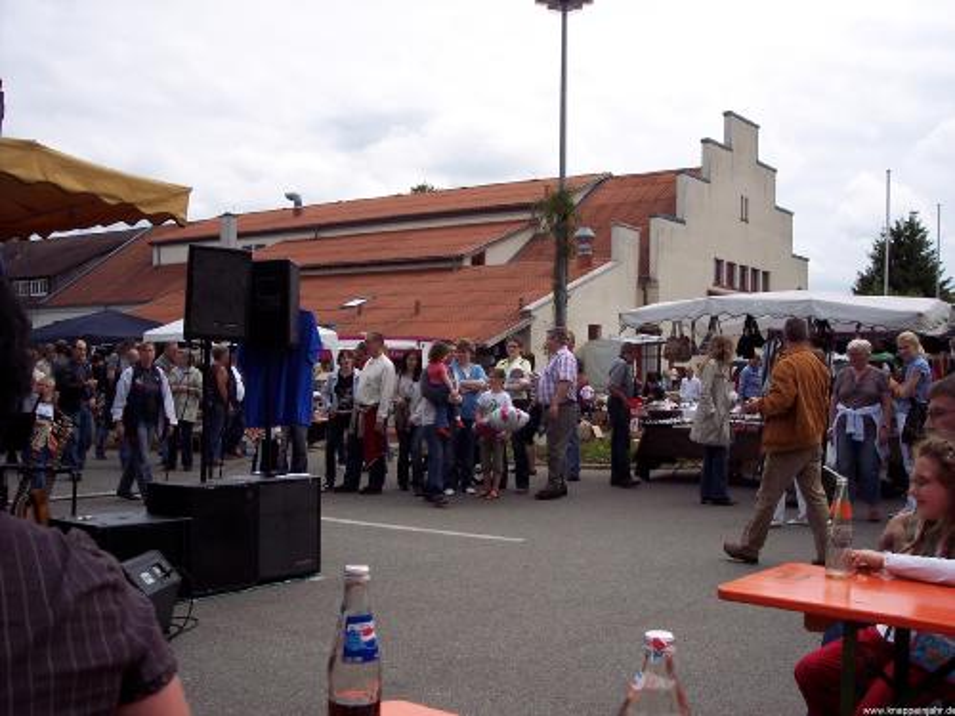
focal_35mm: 39
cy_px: 358
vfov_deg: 36.8
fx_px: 1076
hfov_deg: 47.9
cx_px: 478
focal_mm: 8
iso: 100
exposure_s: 1/500
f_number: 5.6
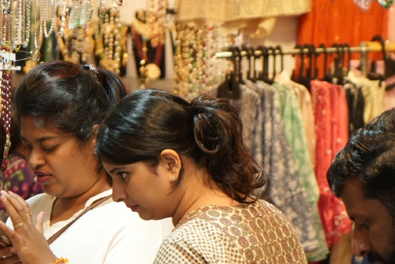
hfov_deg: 10.4
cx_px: 129
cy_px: 230
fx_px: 2162
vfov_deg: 7.0
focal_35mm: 197
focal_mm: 70
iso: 800
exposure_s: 1/160
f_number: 5
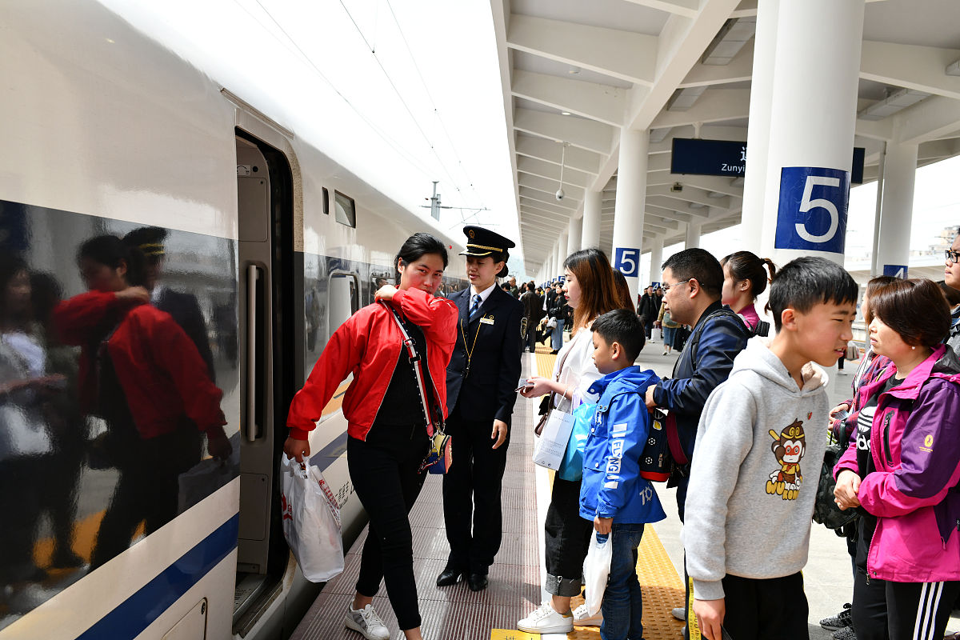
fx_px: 933
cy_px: 320
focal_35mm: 35
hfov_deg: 54.4
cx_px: 480
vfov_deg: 37.9
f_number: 6.3
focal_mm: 35
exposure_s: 1/640
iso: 320
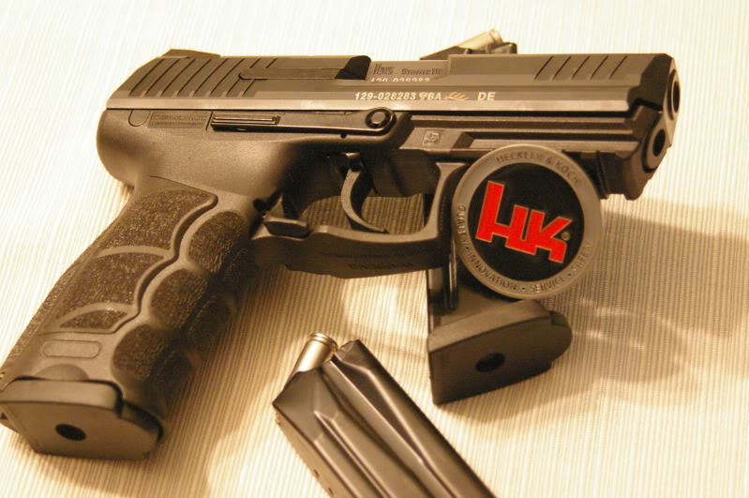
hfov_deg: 20.0
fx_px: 2120
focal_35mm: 102
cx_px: 374
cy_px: 249
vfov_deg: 13.4
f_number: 5.6
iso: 3200
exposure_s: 1/15
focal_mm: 68
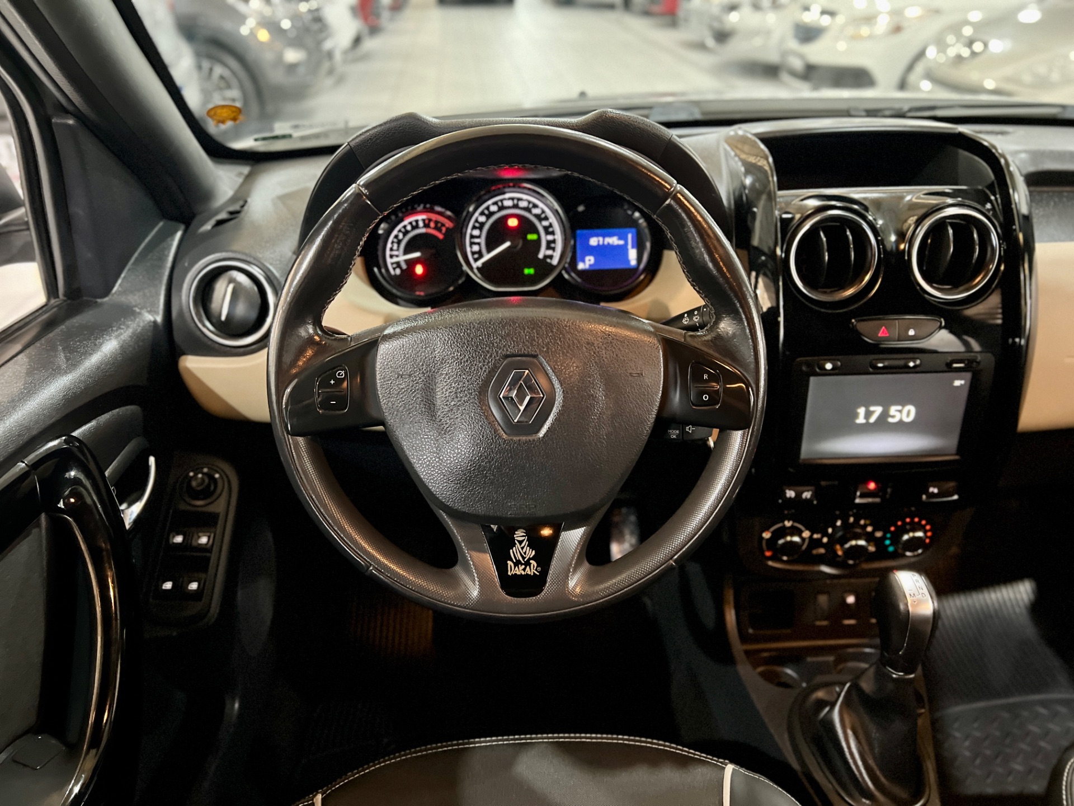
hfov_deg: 67.3
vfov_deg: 53.1
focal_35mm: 26
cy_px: 403
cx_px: 537
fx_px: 807
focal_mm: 5.7
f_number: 1.5
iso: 640
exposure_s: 1/30
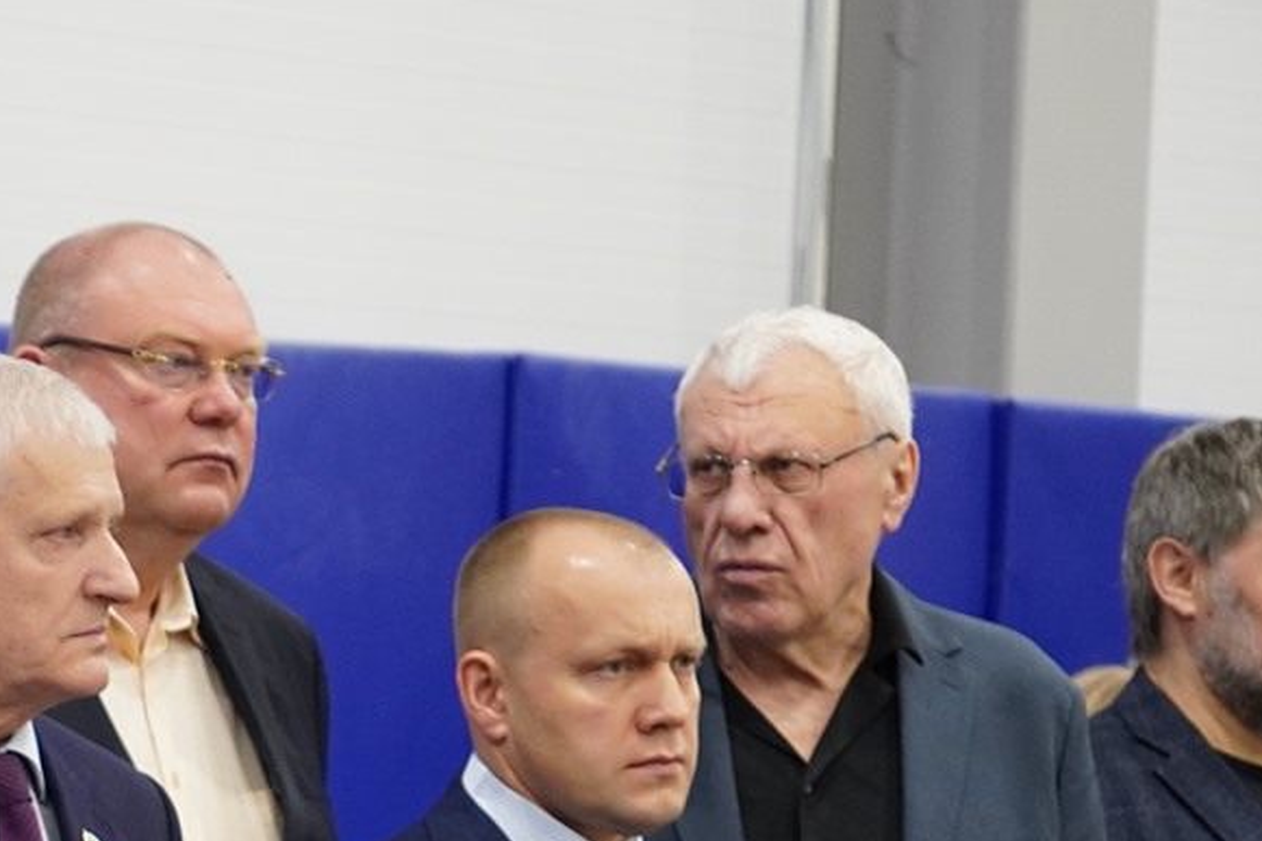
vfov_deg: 6.2
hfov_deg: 9.3
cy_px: 980
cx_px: -278
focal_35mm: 219
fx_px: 7659
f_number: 3.2
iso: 1000
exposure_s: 1/80
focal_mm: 47
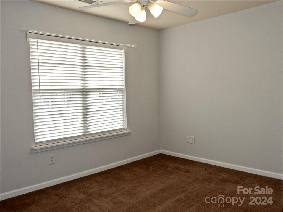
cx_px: 142
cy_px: 106
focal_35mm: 30
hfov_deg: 60.0
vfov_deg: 46.8
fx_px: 245
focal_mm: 5.4
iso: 125
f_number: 4
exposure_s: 1/80
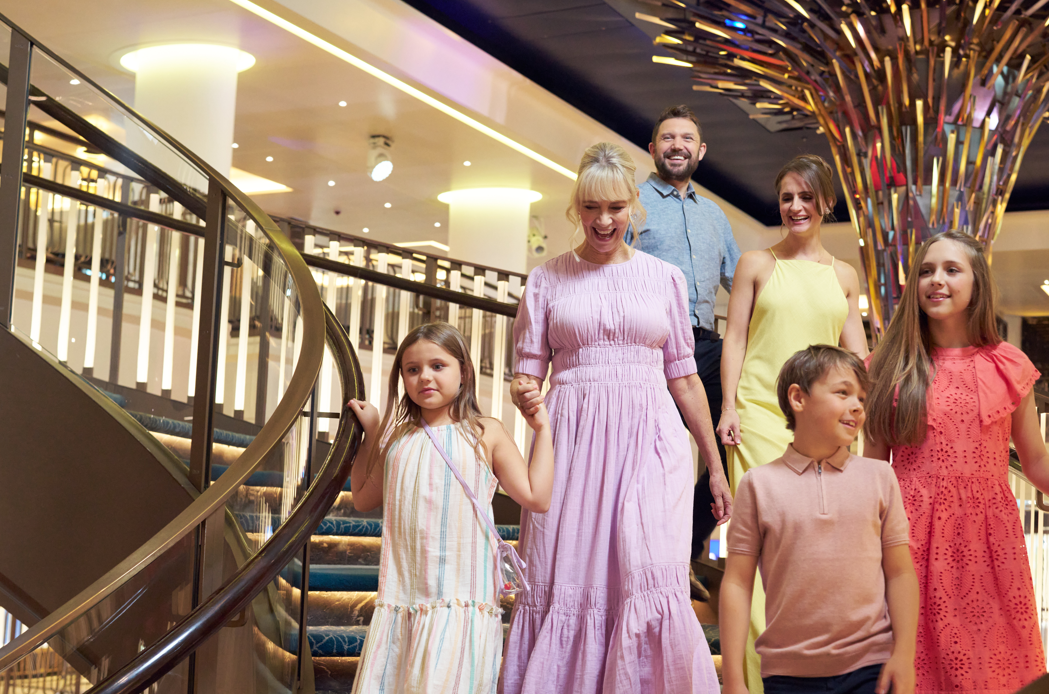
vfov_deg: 28.4
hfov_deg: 41.8
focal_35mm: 47
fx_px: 1366
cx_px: 618
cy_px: 434
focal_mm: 35
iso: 1250
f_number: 3.2
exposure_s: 1/125
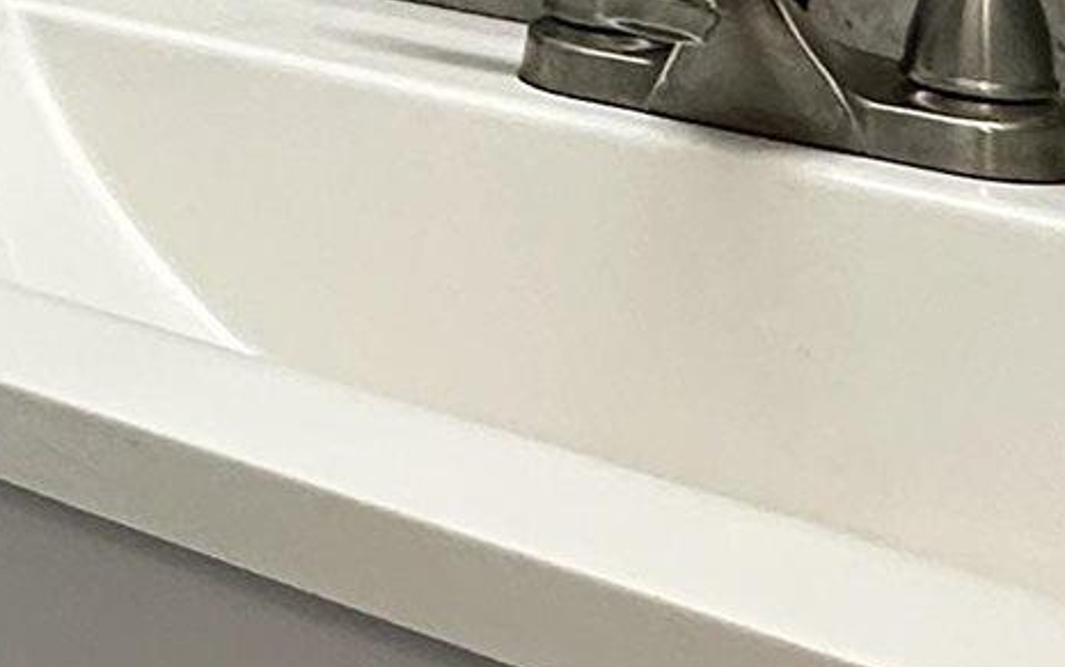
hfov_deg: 16.1
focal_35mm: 98
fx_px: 2845
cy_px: -568
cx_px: -1111
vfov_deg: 12.2
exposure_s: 1/120
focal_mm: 2.22
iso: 200
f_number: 2.2
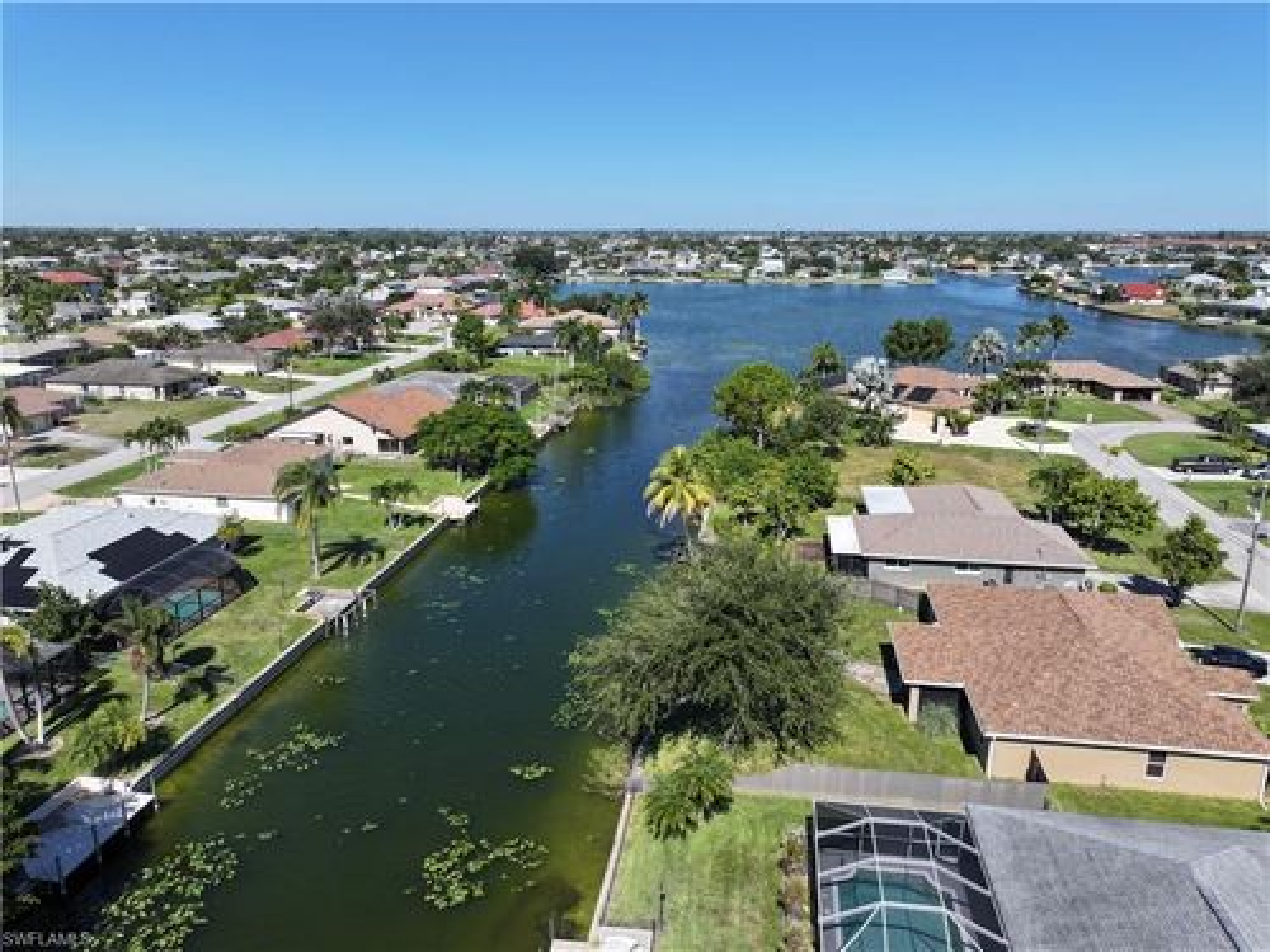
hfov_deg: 71.6
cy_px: 476
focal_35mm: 24
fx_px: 881
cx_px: 635
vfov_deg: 56.8
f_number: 2.8
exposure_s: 1/2000
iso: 100
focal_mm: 12.29
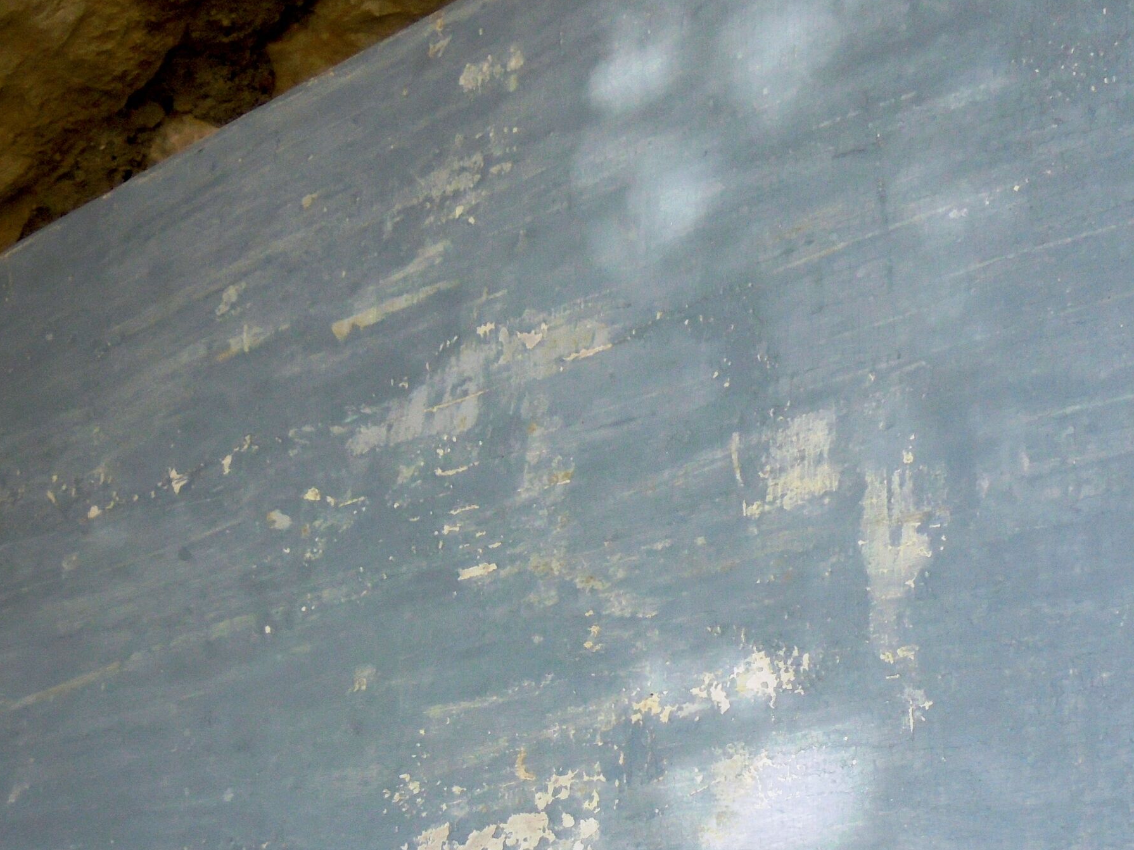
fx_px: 1736
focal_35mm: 53
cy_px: 737
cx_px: 665
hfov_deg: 36.1
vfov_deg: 26.7
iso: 100
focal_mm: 4.6
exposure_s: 1/400
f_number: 3.5
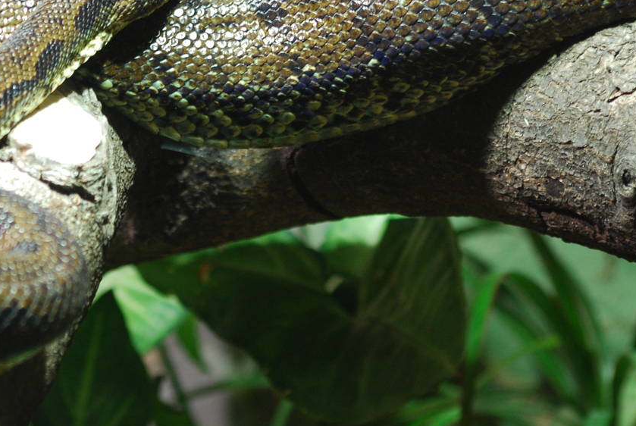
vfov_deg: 3.6
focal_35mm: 386
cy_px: 23
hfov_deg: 5.3
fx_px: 6828
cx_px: 172
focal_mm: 135
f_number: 4.5
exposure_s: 1/50
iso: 400
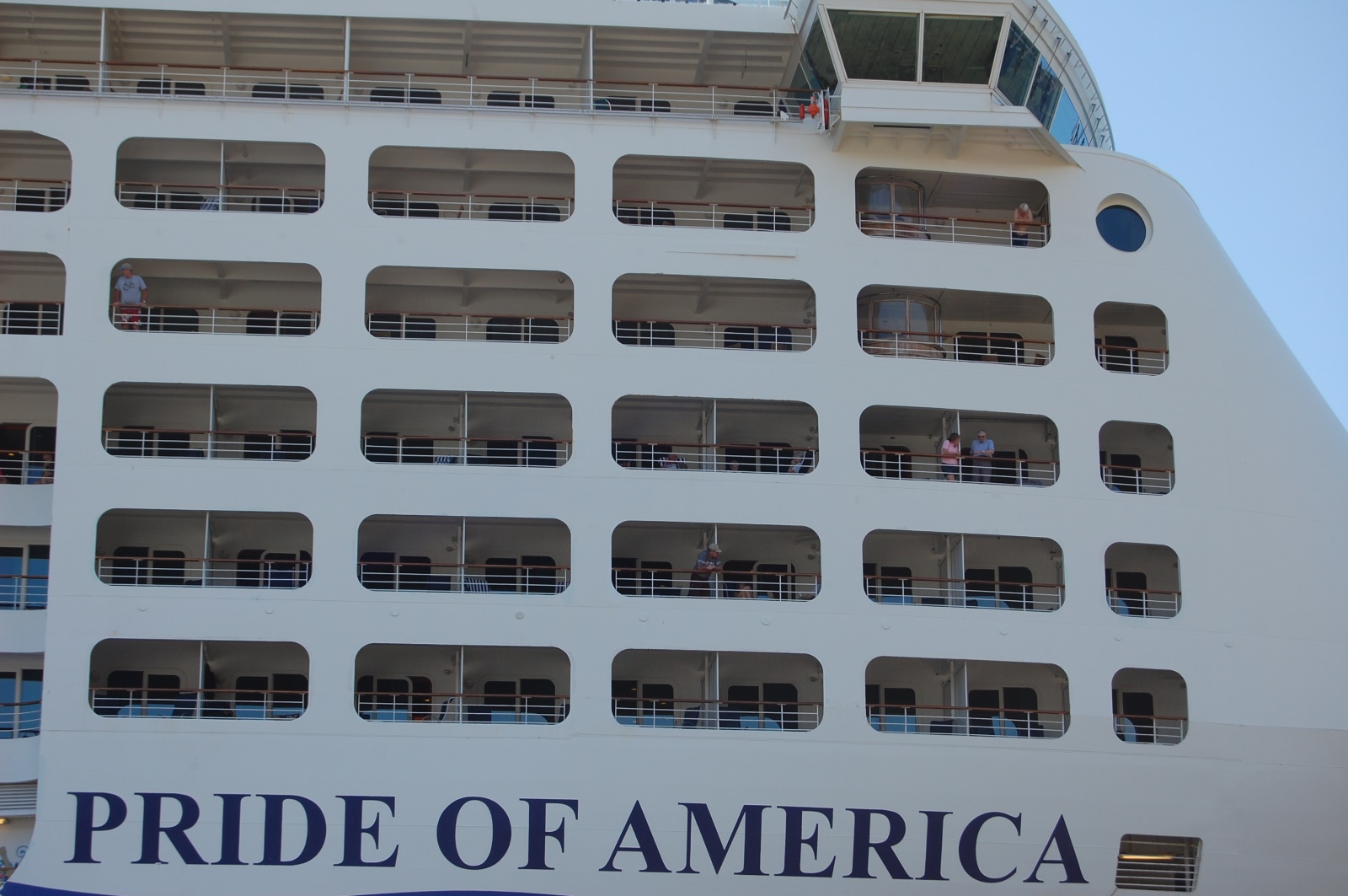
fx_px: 3086
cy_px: 448
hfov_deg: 24.6
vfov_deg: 16.5
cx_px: 674
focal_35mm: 82
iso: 200
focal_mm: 55
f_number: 9
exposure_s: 1/320
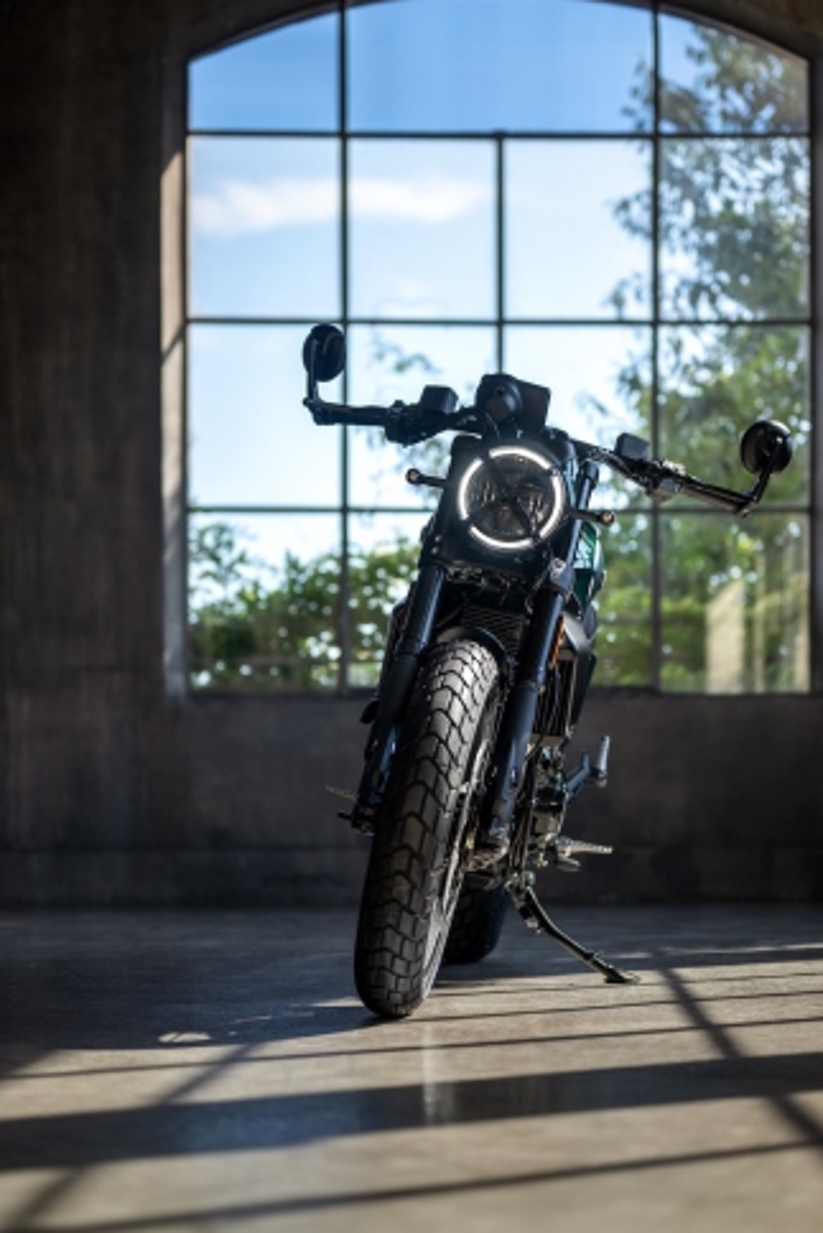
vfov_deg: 32.3
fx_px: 2124
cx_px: 507
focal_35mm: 62
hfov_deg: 21.9
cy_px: 538
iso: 100
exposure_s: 1/1250
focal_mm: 50
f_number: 1.8
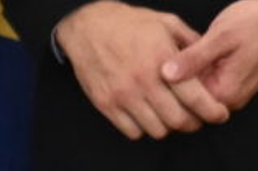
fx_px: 5750
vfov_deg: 1.7
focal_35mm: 804
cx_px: 25
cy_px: -460
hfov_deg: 2.6
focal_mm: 70
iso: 3200
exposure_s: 1/640
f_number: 4
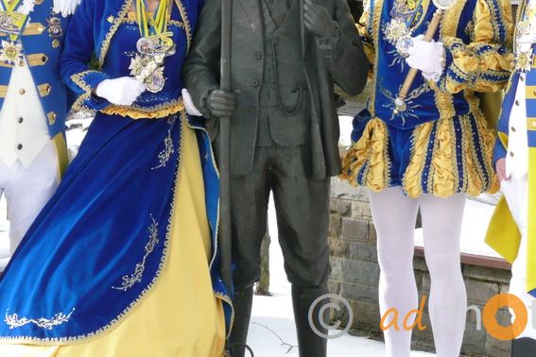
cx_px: 272
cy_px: 84
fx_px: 1355
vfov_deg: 15.0
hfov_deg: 22.4
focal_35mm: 91
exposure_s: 1/200
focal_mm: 10.2
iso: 100
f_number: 4.5
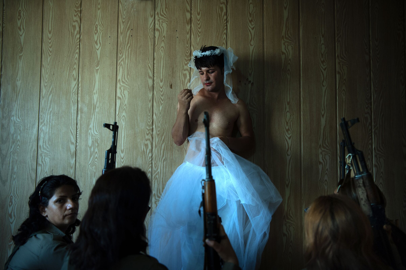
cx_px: 203
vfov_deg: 37.8
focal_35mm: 35
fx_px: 394
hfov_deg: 54.5
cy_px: 135
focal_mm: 35
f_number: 2.8
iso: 1600
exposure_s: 1/125
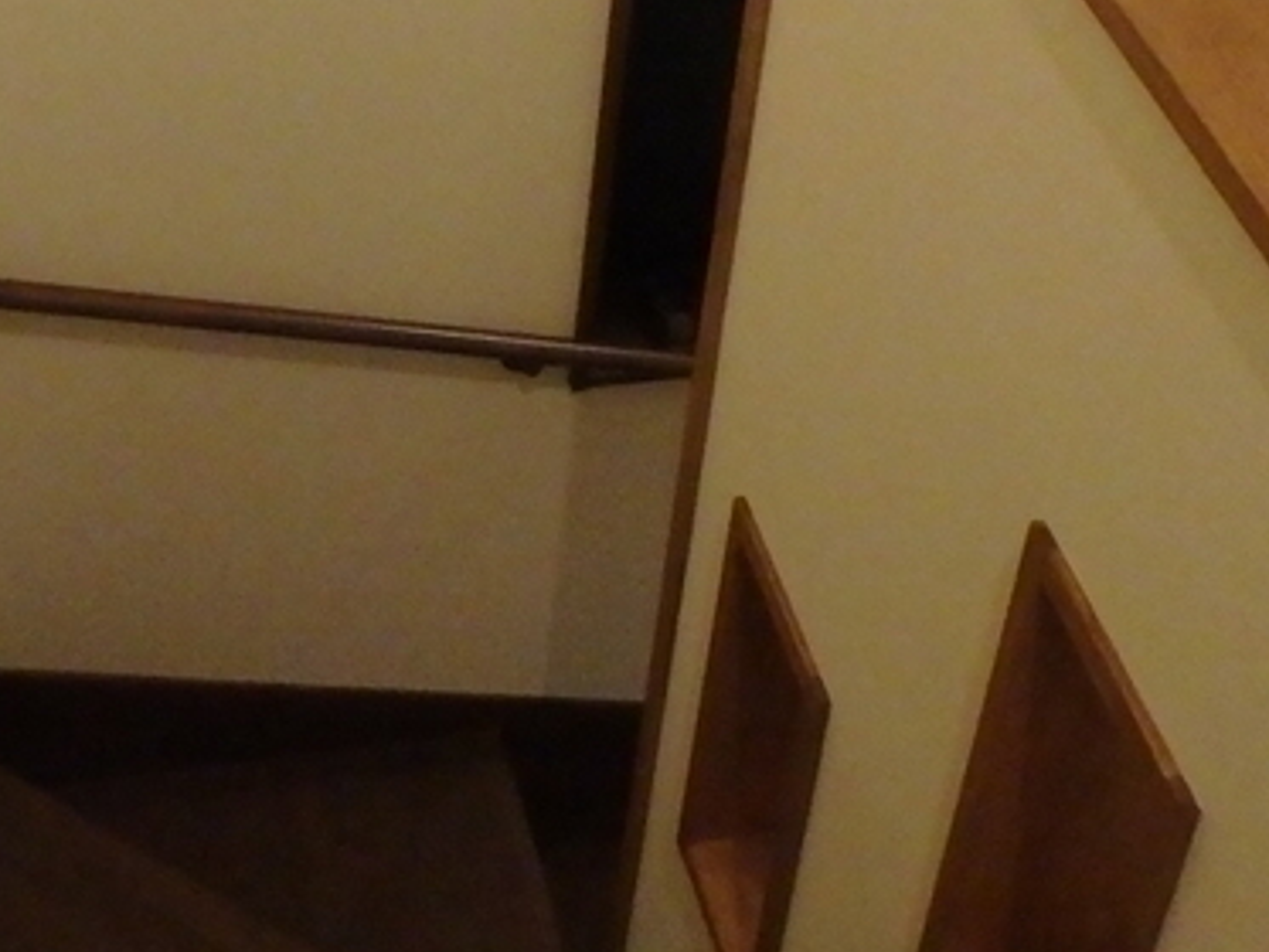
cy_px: 170
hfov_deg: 26.9
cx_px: 476
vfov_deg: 20.2
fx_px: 2640
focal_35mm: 72
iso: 800
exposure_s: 1/30
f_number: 3.5
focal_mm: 3.7
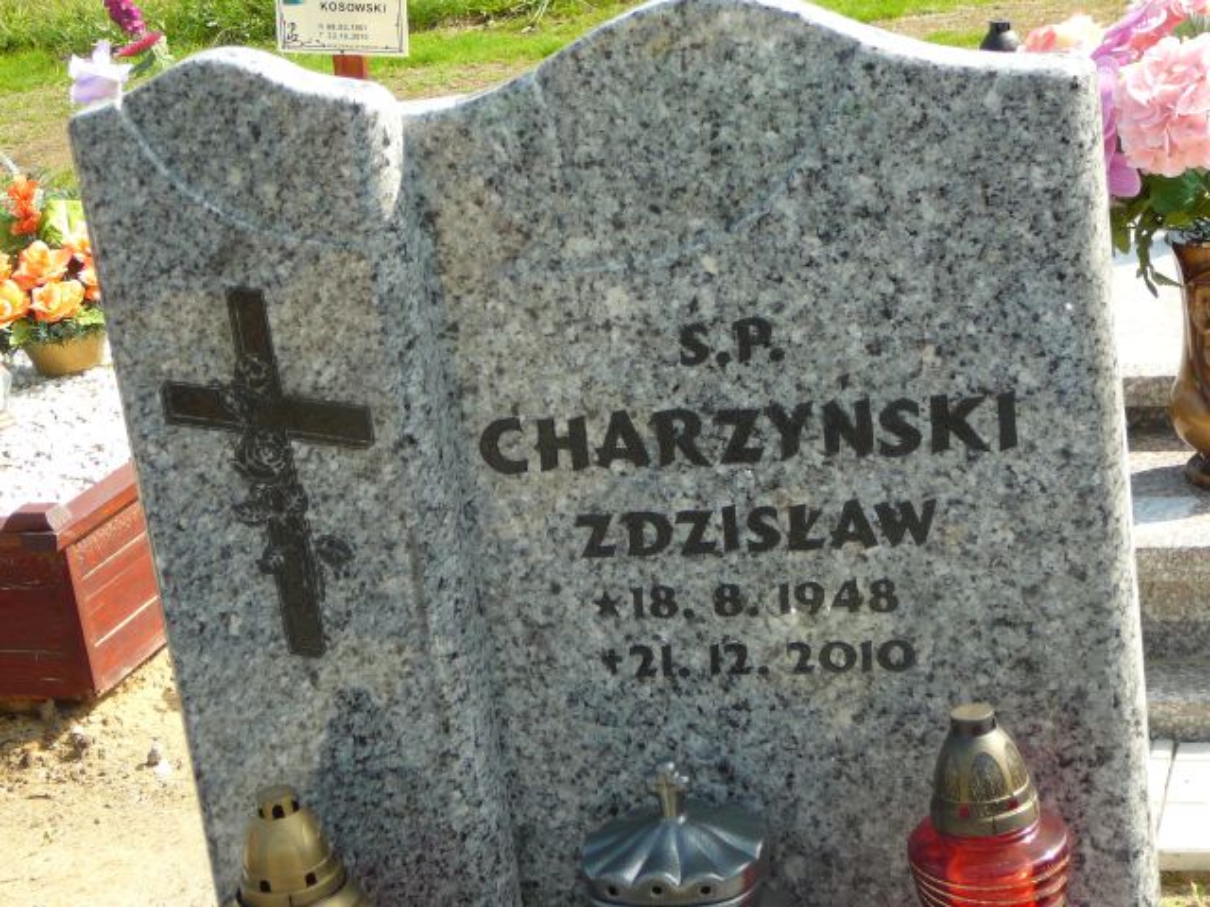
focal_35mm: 77
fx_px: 2692
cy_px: 454
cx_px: 605
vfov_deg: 19.1
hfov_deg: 25.3
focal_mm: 11.5
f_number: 3.7
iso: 80
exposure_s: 1/250
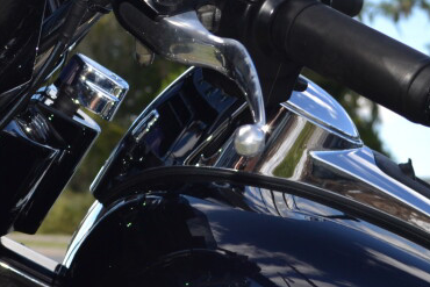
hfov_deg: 14.0
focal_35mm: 146
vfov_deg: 9.4
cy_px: 148
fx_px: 1744
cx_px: 137
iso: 100
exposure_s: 1/200
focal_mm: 30
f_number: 6.3
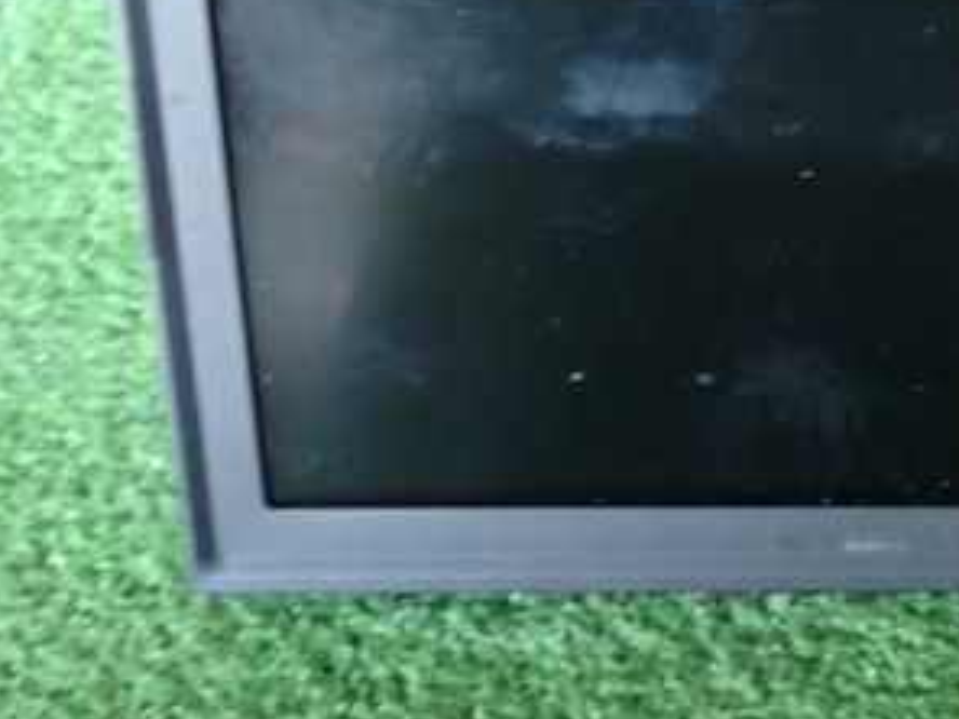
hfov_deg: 23.1
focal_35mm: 83
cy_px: 113
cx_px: 833
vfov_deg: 17.6
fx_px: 2299
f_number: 2.8
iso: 800
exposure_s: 1/20
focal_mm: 7.31
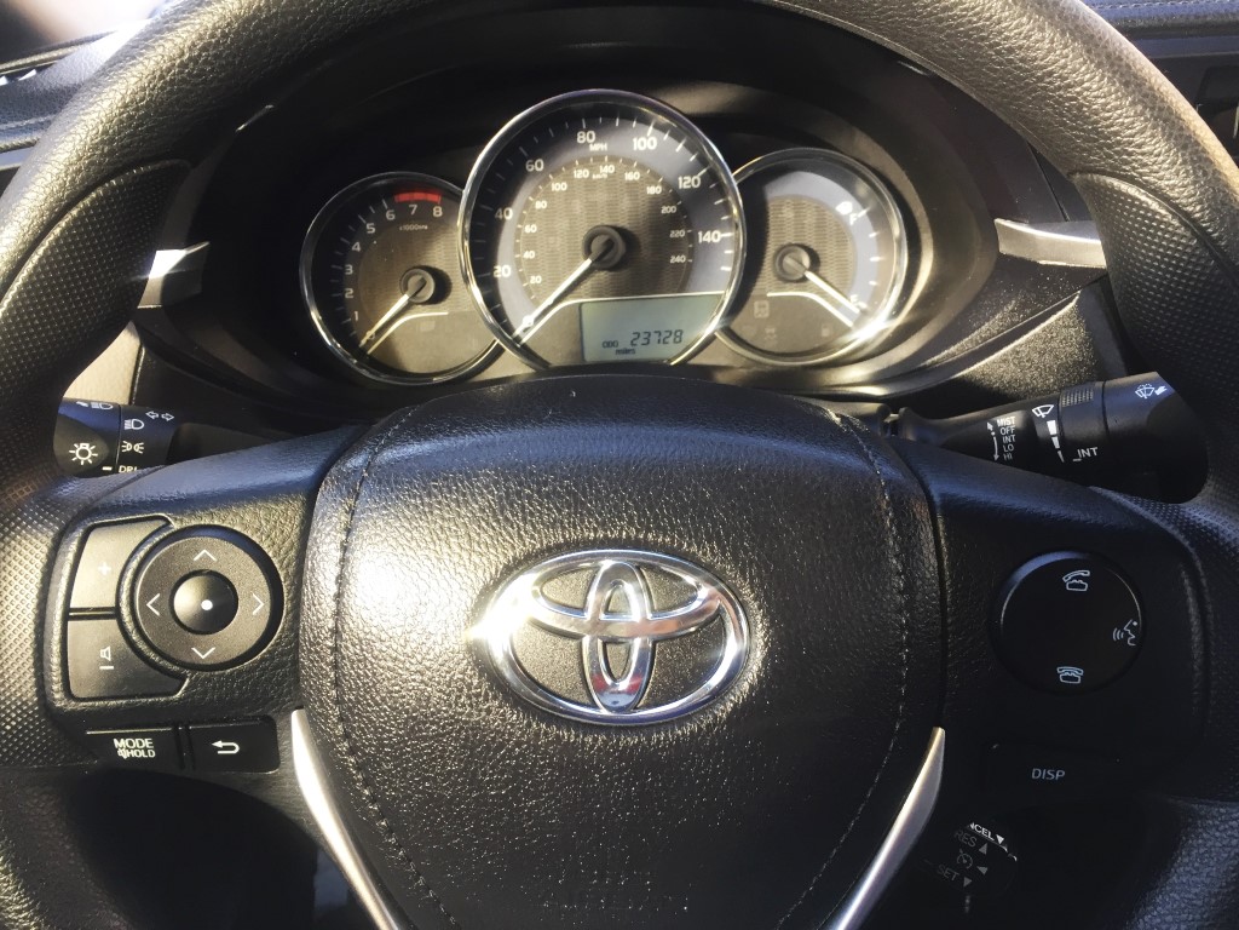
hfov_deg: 61.7
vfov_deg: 48.2
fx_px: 1038
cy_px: 465
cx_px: 620
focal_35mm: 29
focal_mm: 4.15
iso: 32
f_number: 2.2
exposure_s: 1/40
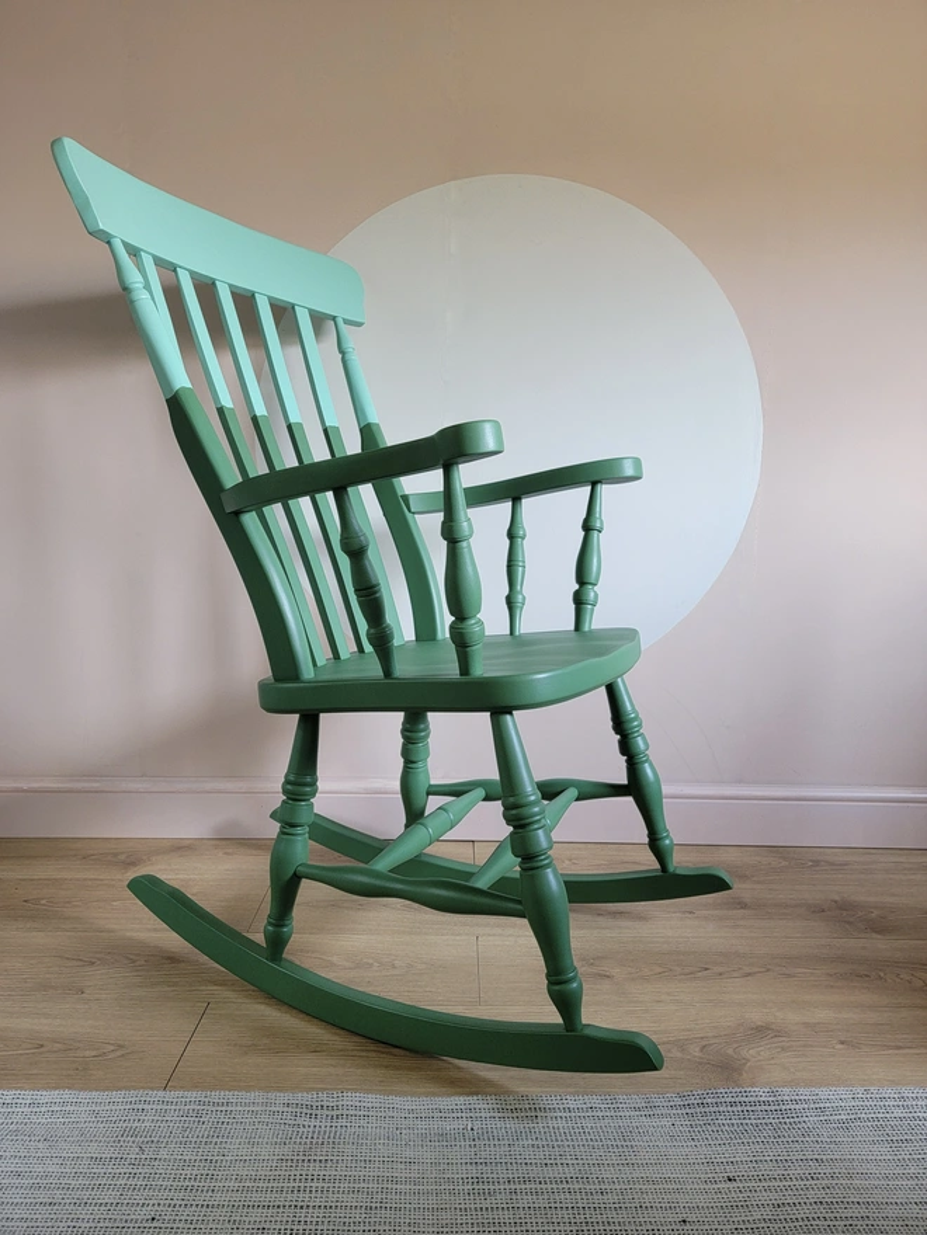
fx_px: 857
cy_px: 618
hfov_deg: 56.8
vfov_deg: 71.6
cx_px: 464
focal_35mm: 24
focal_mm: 6.7
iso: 250
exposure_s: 1/120
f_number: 1.8
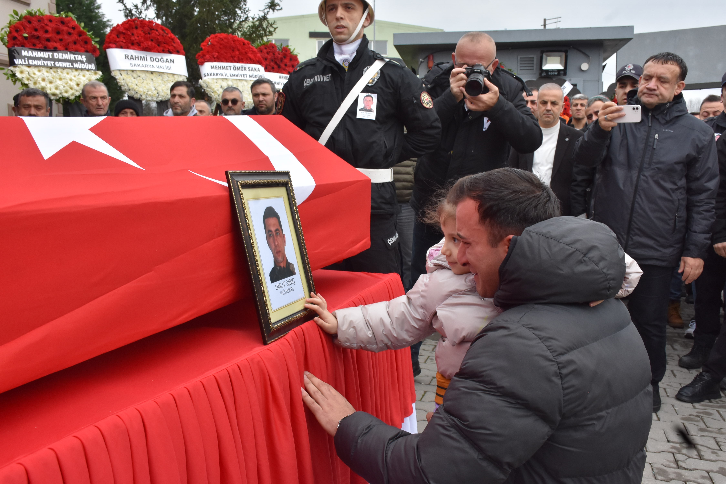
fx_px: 726
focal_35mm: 36
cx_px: 363
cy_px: 242
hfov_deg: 53.1
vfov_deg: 36.9
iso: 800
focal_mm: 24
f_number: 8
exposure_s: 1/320
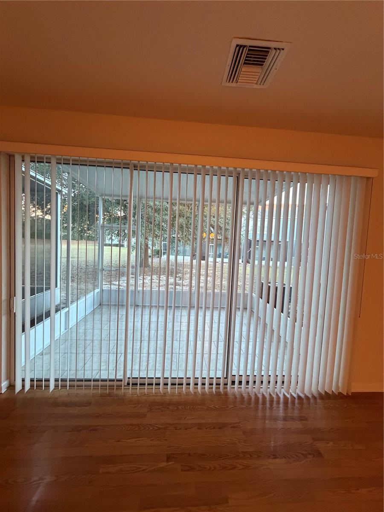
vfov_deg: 102.1
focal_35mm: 14
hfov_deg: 85.7
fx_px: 207
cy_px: 256
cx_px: 192
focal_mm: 2.22
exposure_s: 1/60
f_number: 2.2
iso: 640
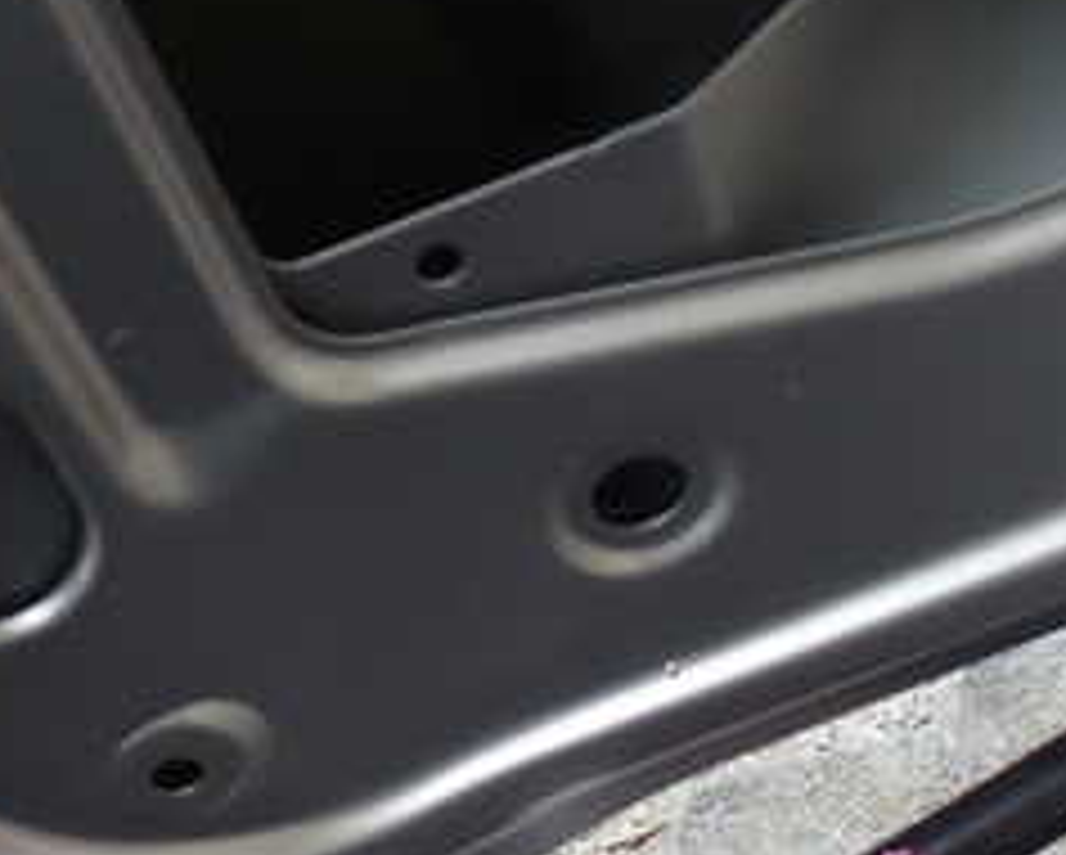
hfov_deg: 25.6
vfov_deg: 20.1
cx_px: 643
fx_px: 2337
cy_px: 837
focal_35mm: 74
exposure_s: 1/100
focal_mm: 5.4
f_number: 2.3
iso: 100
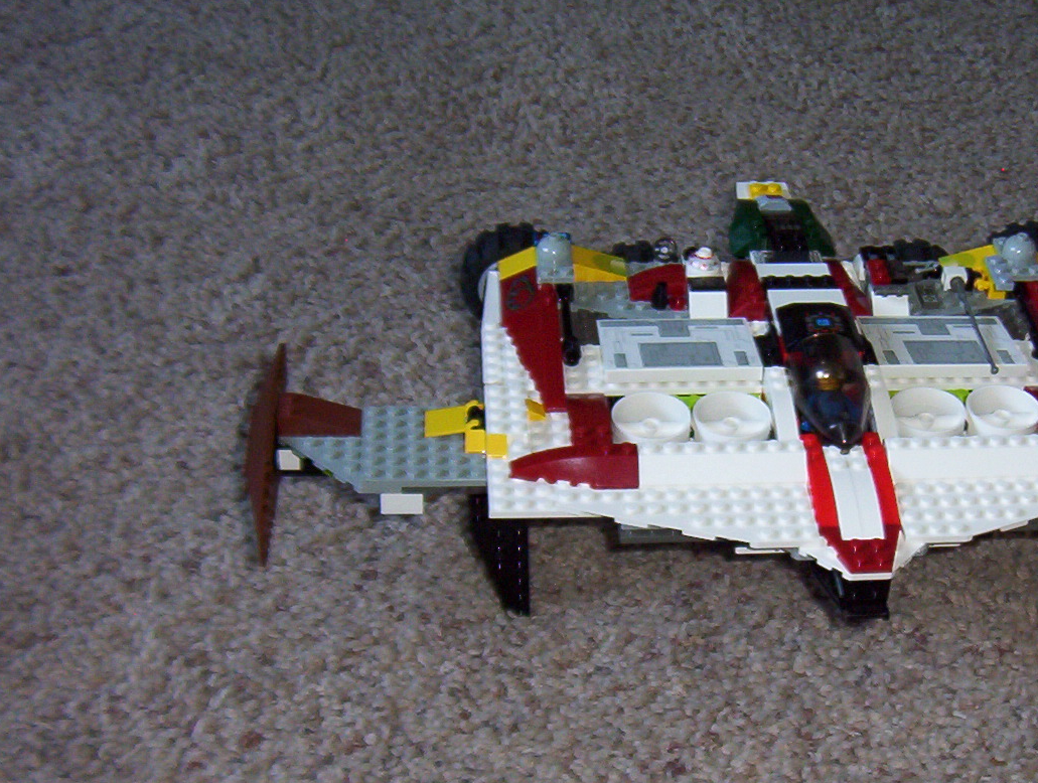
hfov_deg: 32.9
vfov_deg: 25.7
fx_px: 1713
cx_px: 800
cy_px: 462
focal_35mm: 57
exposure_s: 1/30
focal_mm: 5.54
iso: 140
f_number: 2.76
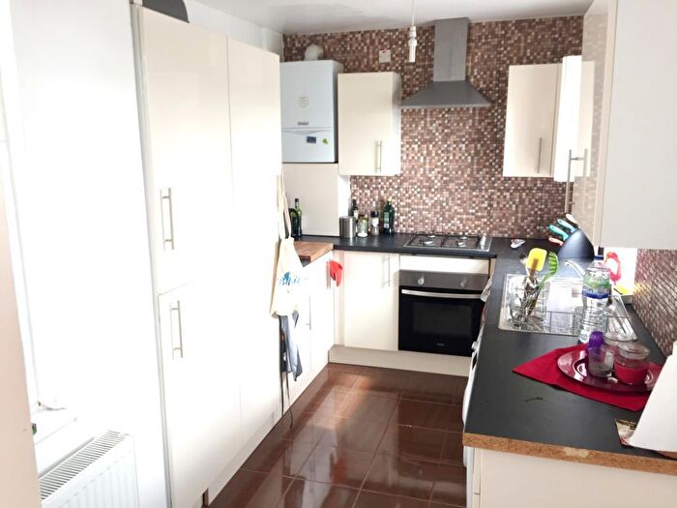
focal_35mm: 29
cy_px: 254
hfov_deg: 61.7
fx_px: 567
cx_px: 338
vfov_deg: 48.2
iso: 64
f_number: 2.2
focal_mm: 4.15
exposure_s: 1/30
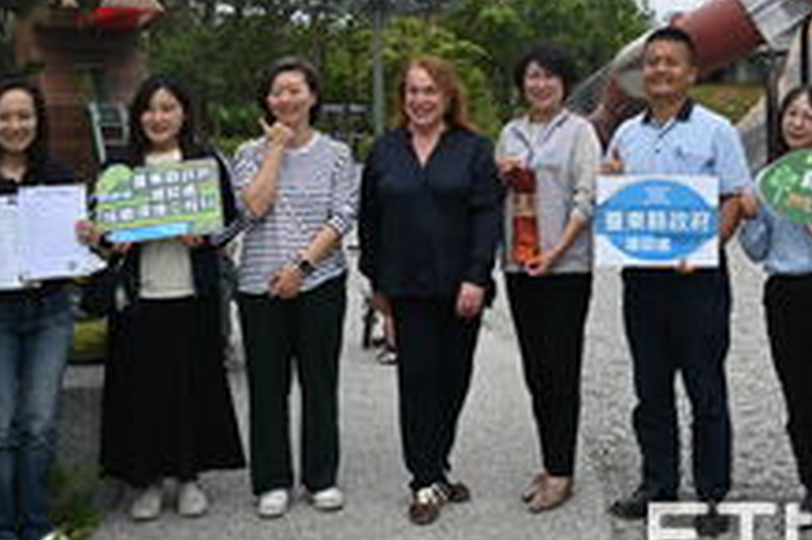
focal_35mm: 58
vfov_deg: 23.1
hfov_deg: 34.0
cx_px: 581
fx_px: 1305
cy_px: 115
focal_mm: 31.5
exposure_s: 1/320
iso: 100
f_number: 6.3
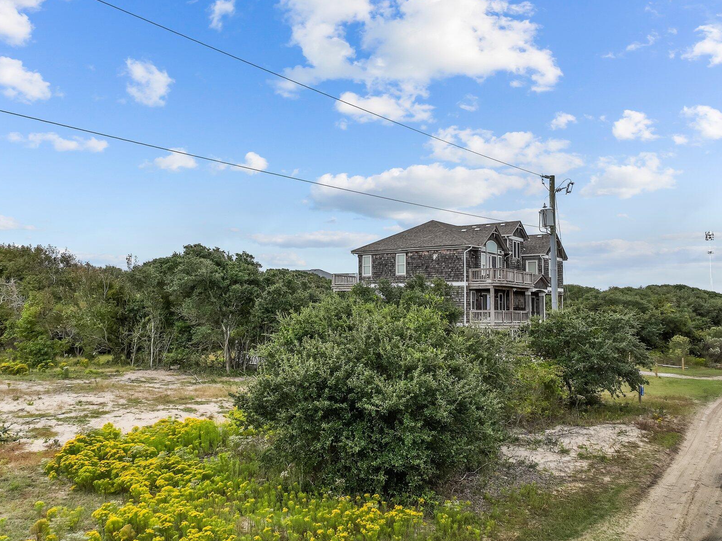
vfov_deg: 45.4
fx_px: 646
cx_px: 330
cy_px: 265
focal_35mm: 31
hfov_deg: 58.3
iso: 100
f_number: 2.8
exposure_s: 1/2000
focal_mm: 12.29
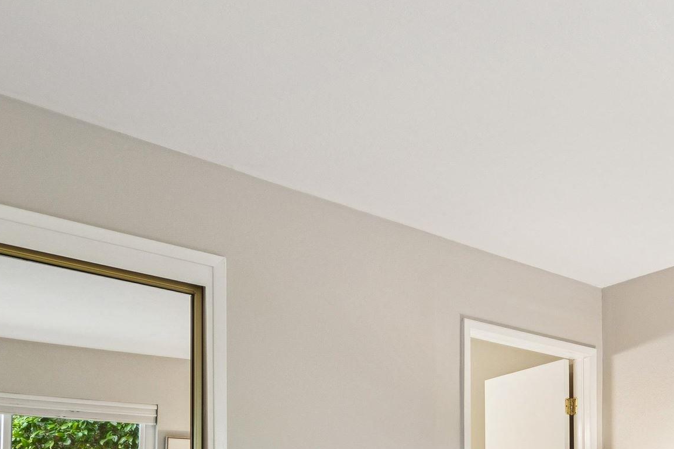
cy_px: 540
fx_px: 749
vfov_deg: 28.9
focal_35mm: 40
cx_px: 638
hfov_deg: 43.2
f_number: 9
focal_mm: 15
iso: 400
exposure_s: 1/5
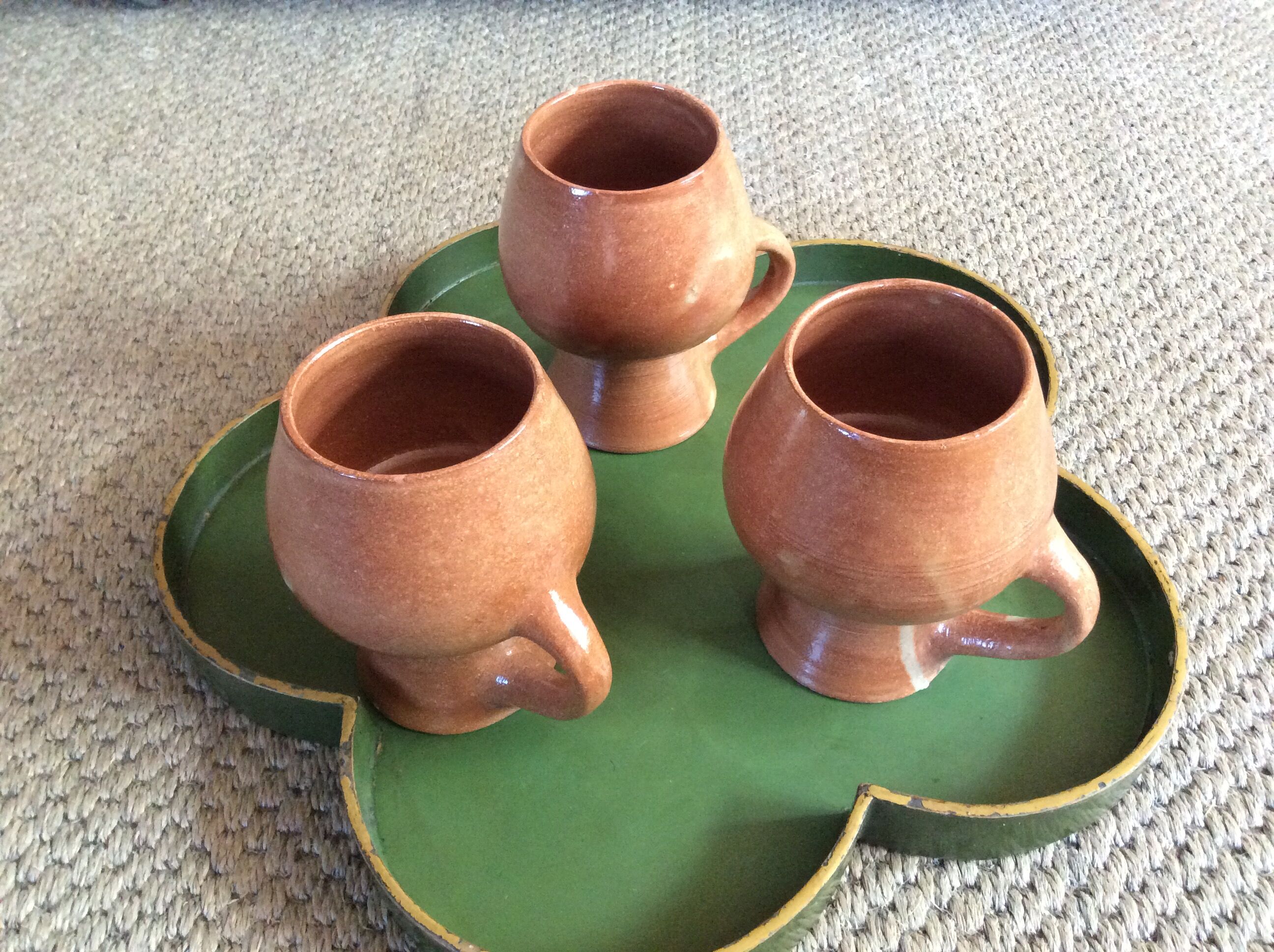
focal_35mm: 32
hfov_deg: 56.9
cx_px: 637
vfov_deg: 44.1
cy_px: 476
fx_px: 1176
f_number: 2.4
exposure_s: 1/25
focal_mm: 3.3
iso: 320
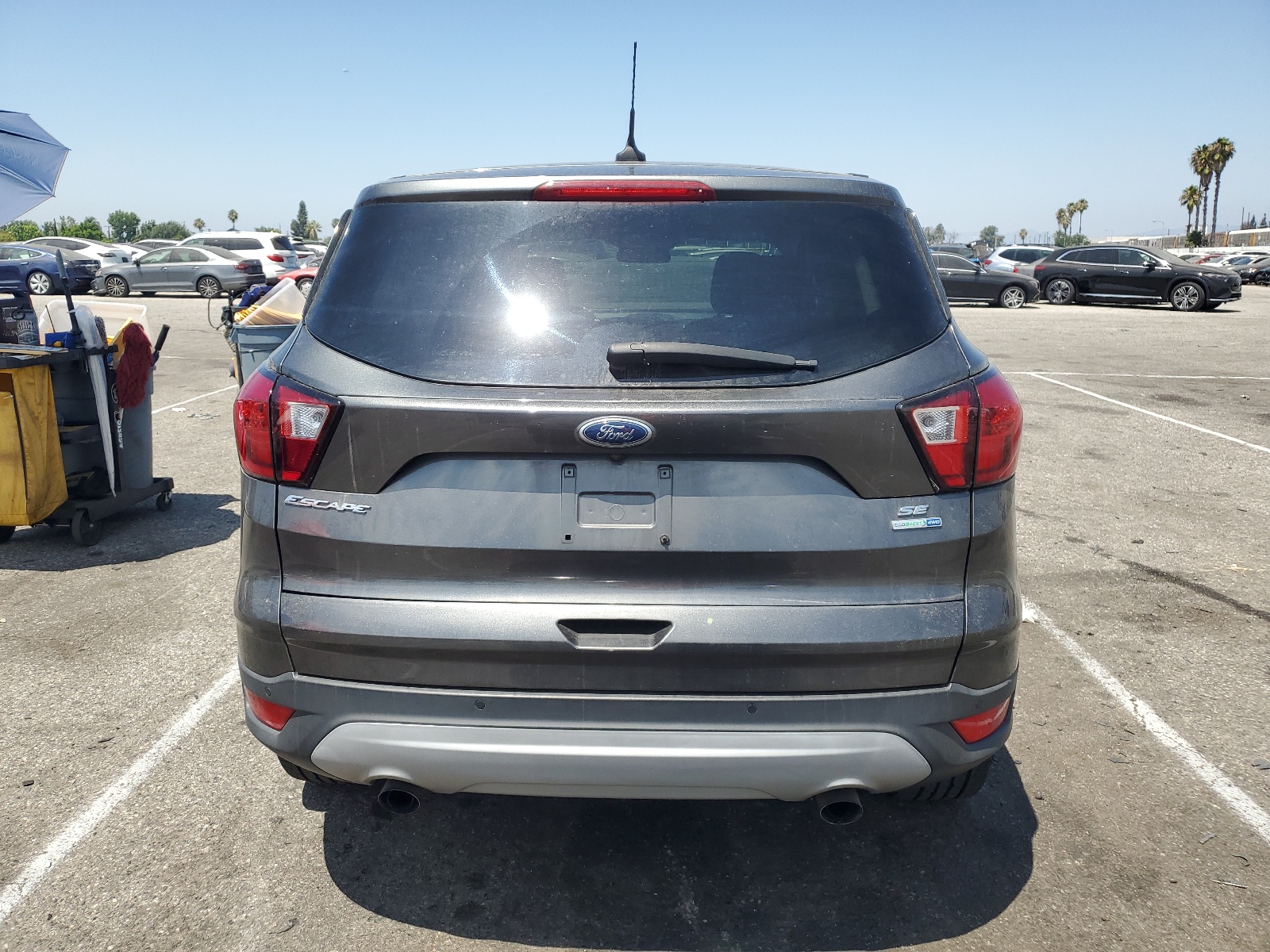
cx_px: 635
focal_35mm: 26
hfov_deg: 67.3
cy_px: 476
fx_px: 954
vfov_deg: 53.1
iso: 50
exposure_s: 1/2000
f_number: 1.5
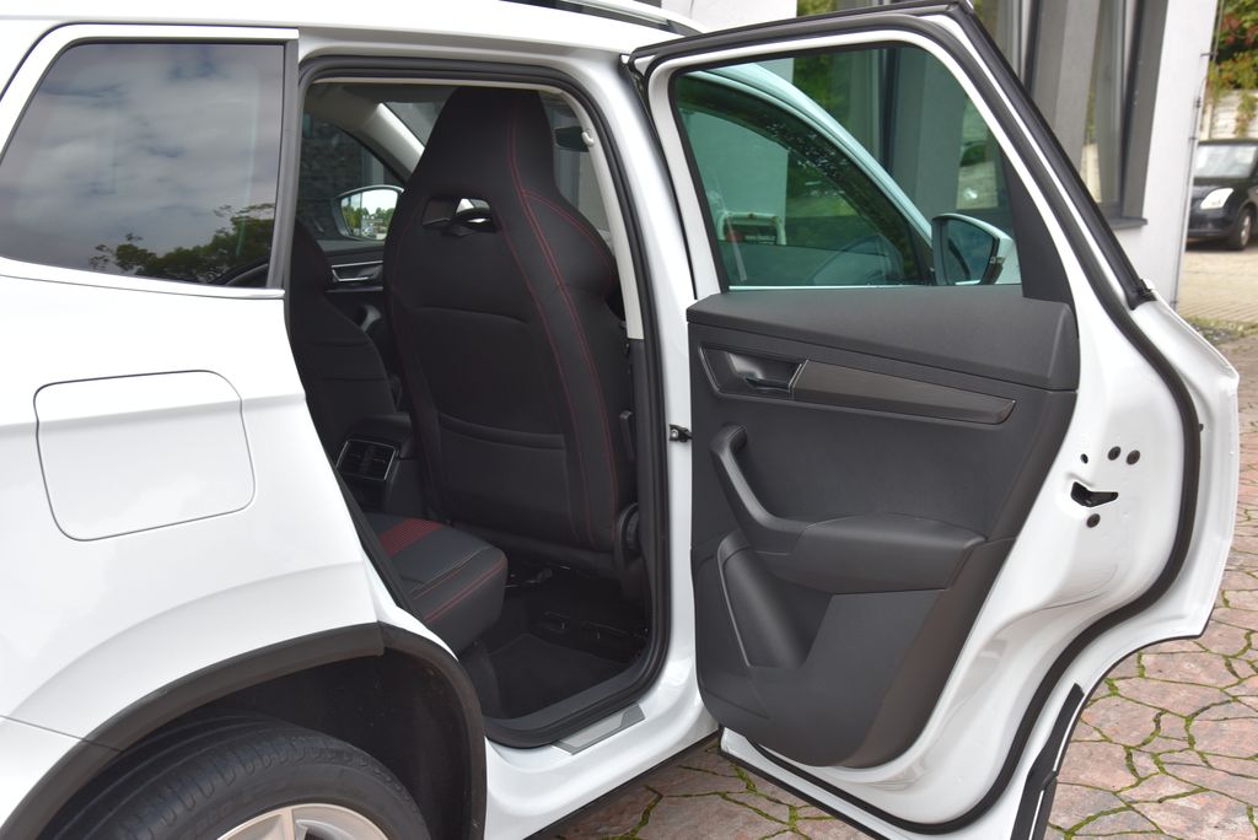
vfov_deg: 33.4
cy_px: 420
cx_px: 629
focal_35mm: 40
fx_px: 1399
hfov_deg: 48.4
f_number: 7.1
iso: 500
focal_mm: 40
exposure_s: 1/200
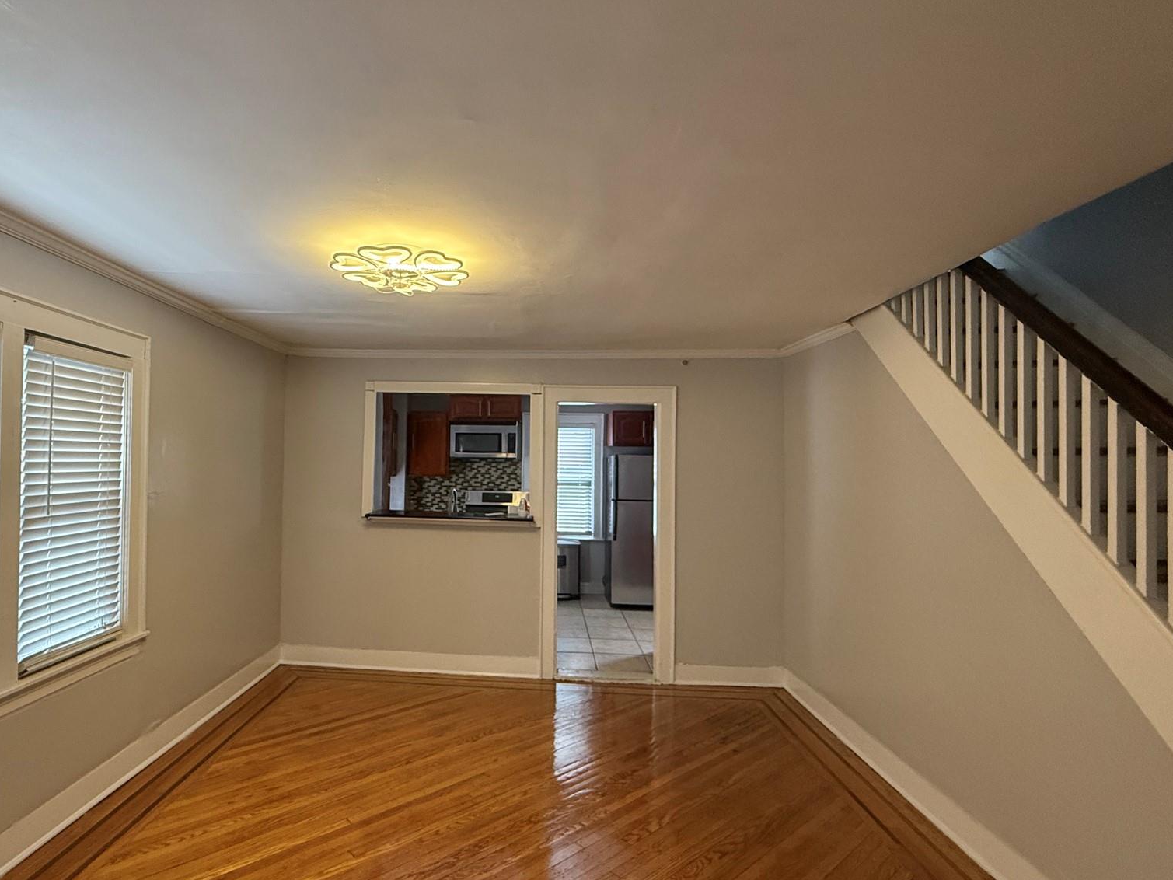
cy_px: 446
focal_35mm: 19
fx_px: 644
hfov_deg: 84.0
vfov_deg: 68.7
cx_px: 495
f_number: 2.2
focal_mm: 2.22
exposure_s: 1/71
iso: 320
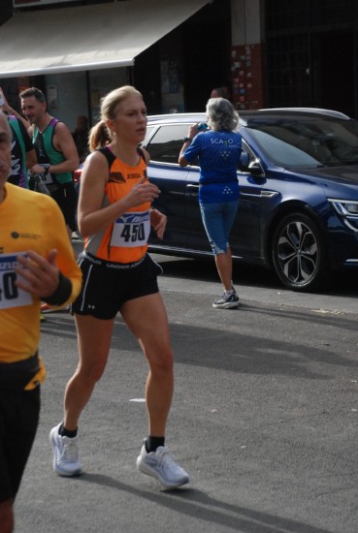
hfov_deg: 12.7
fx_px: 1604
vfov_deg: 18.9
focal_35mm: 108
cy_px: 254
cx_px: 178
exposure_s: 1/1250
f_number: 5.6
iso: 1000
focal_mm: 66
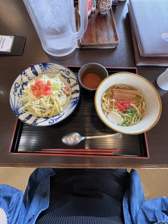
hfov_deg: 85.7
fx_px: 91
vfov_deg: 102.1
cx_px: 84
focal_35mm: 14
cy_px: 112
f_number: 2.2
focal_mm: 2.22
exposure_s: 1/60
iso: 160
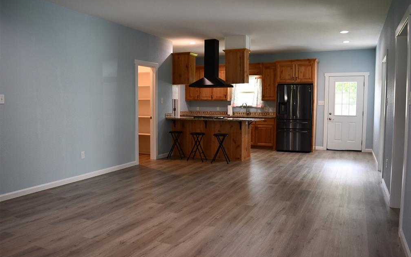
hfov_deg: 66.5
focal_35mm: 28
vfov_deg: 44.6
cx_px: 209
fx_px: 314
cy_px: 127
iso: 800
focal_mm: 18
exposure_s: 1/125
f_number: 3.5
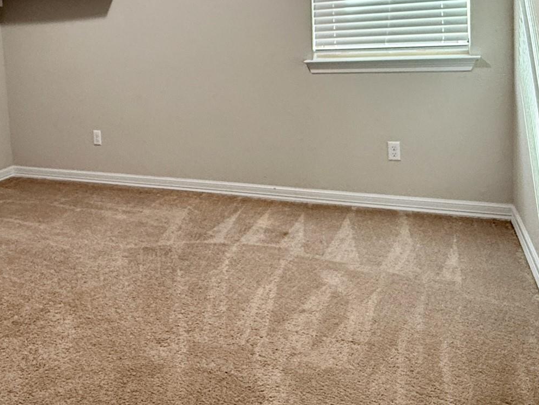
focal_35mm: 29
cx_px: 190
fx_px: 452
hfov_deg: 60.5
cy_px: 77
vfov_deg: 45.6
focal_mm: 2.22
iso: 400
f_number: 2.2
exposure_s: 1/60
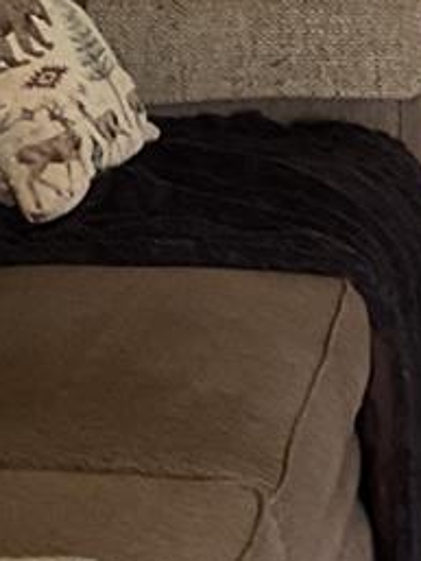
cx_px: 736
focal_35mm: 169
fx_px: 2738
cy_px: -164
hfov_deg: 8.5
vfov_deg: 11.4
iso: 125
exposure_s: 1/60
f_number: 1.8
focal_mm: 3
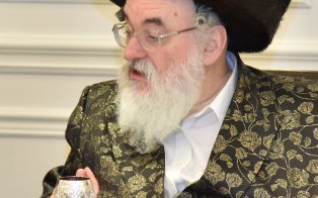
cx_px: 62
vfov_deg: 3.6
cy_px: 48
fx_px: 3171
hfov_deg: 5.7
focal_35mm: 366
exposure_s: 1/125
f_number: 4
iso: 1600
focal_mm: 110
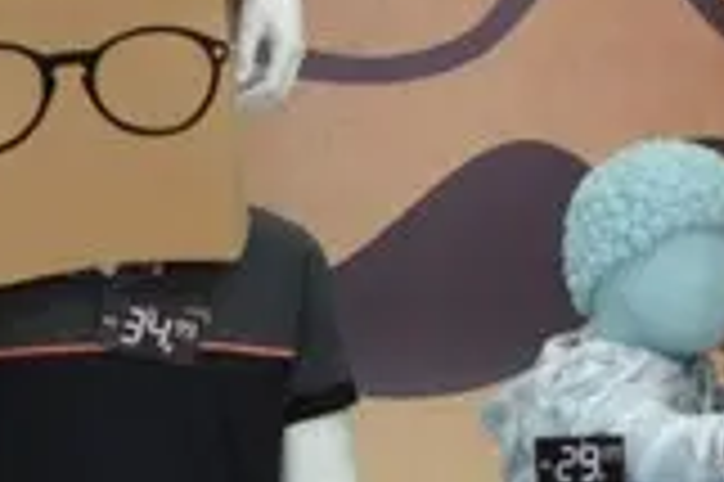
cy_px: -437
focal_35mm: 433
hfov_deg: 4.8
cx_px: 711
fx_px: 8699
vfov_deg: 3.1
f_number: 4.5
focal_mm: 62
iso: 500
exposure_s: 1/60
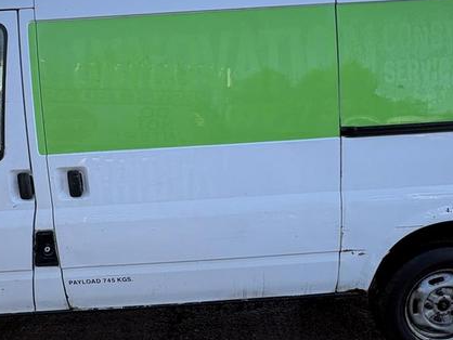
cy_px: 158
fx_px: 393
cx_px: 195
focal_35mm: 30
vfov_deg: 46.8
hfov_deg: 59.7
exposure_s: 1/403
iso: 40
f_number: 2.2
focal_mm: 2.22
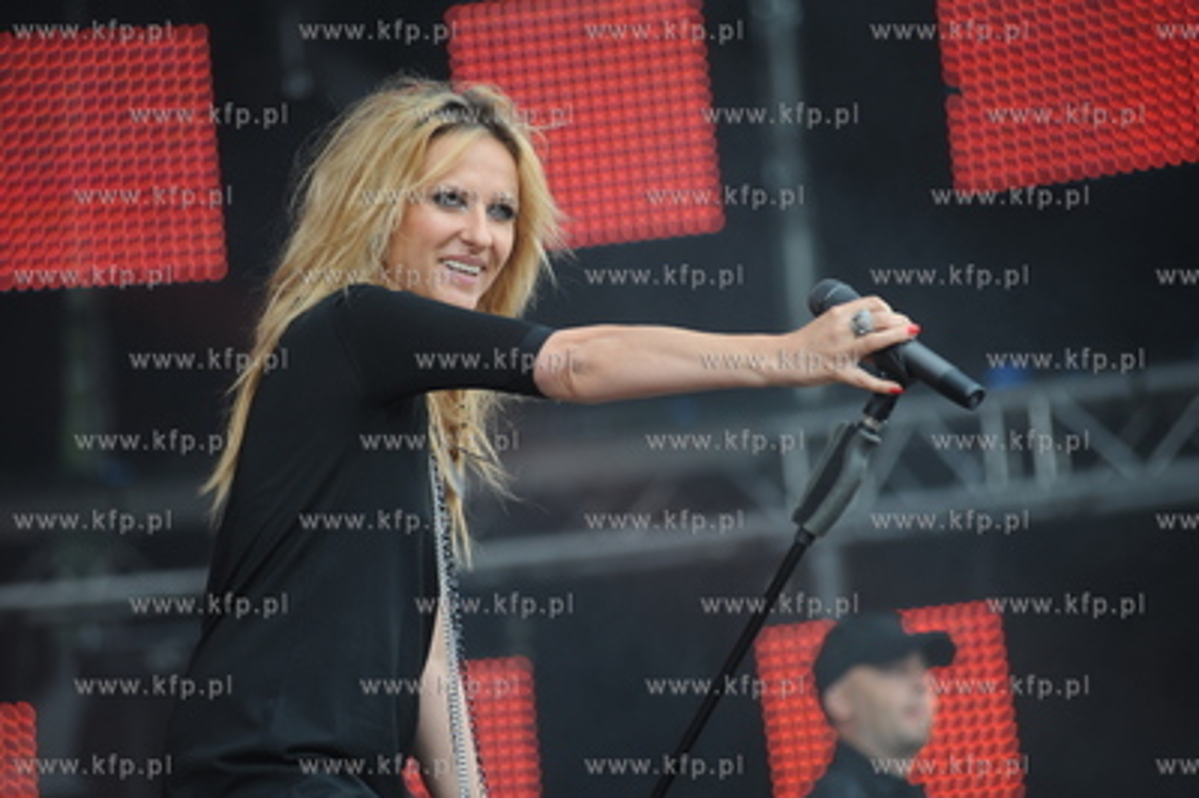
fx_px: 6655
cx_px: 600
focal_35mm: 200
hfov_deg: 10.3
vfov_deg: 6.9
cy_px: 399
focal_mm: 200
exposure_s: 1/200
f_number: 4
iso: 400
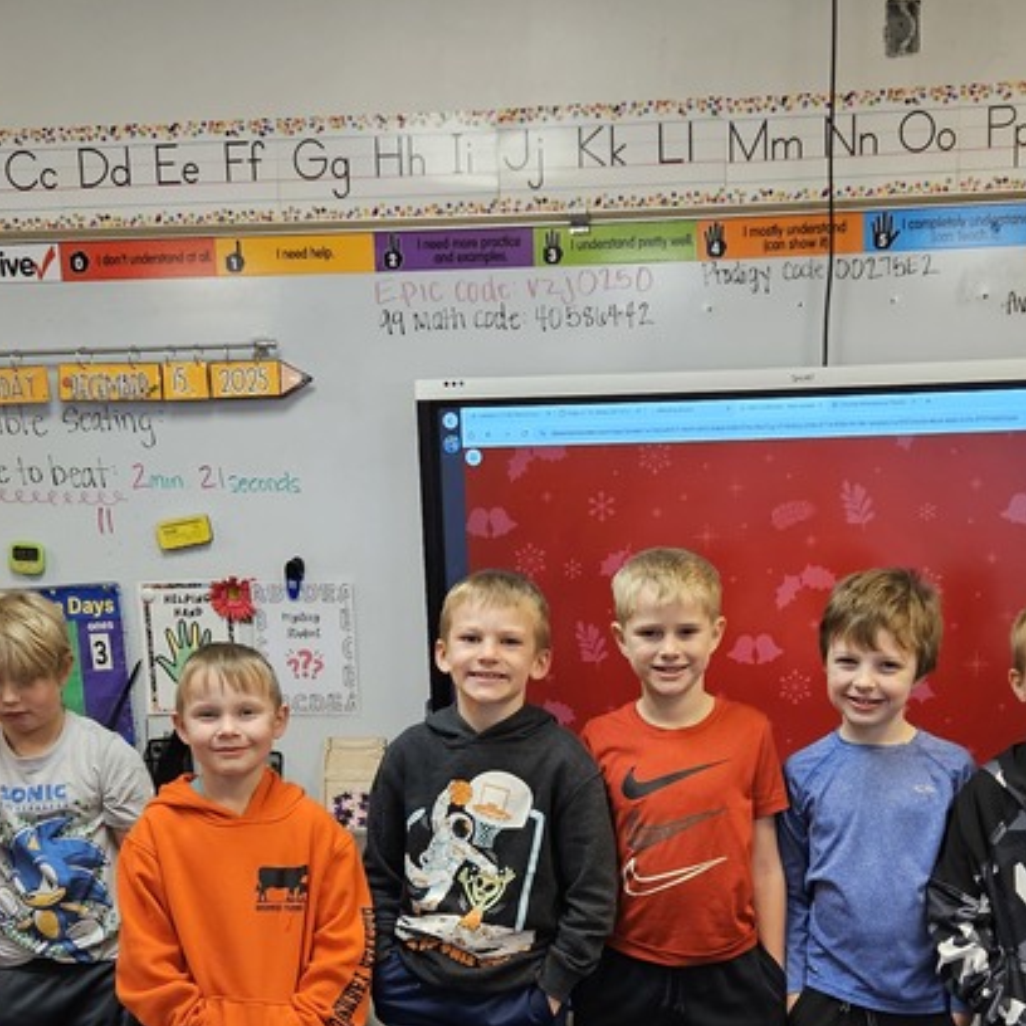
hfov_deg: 33.3
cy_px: 865
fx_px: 1710
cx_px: 606
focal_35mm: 51
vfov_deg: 32.2
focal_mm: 5.4
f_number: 1.8
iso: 160
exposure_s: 1/120
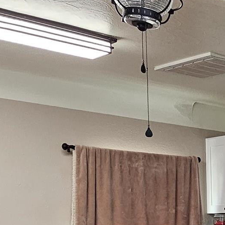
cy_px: 248
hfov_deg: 20.2
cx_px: 380
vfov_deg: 24.0
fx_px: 493
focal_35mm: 67
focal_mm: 2.2
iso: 160
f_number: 2.2
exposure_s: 1/60
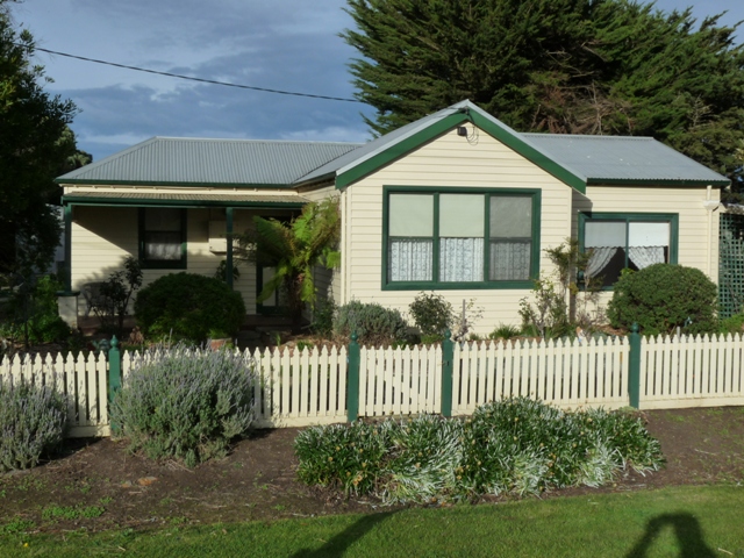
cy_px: 279
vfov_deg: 33.6
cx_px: 372
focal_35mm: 43
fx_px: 924
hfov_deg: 43.9
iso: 160
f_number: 7.1
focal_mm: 7.6
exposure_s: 1/500
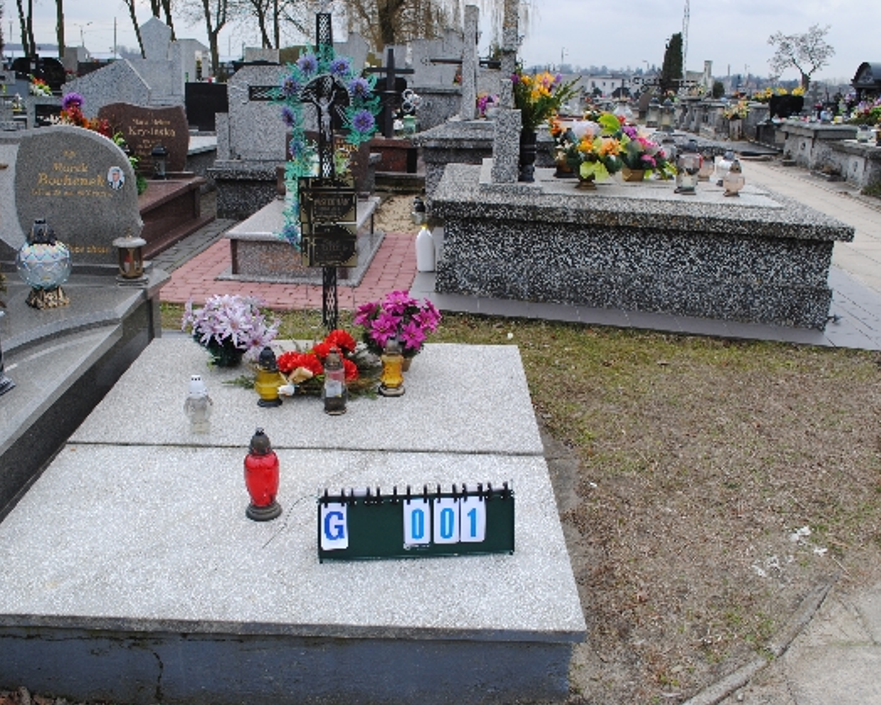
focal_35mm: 31
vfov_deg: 47.1
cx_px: 420
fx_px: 808
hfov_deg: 57.2
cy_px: 347
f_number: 7.1
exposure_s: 1/200
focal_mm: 18
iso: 100
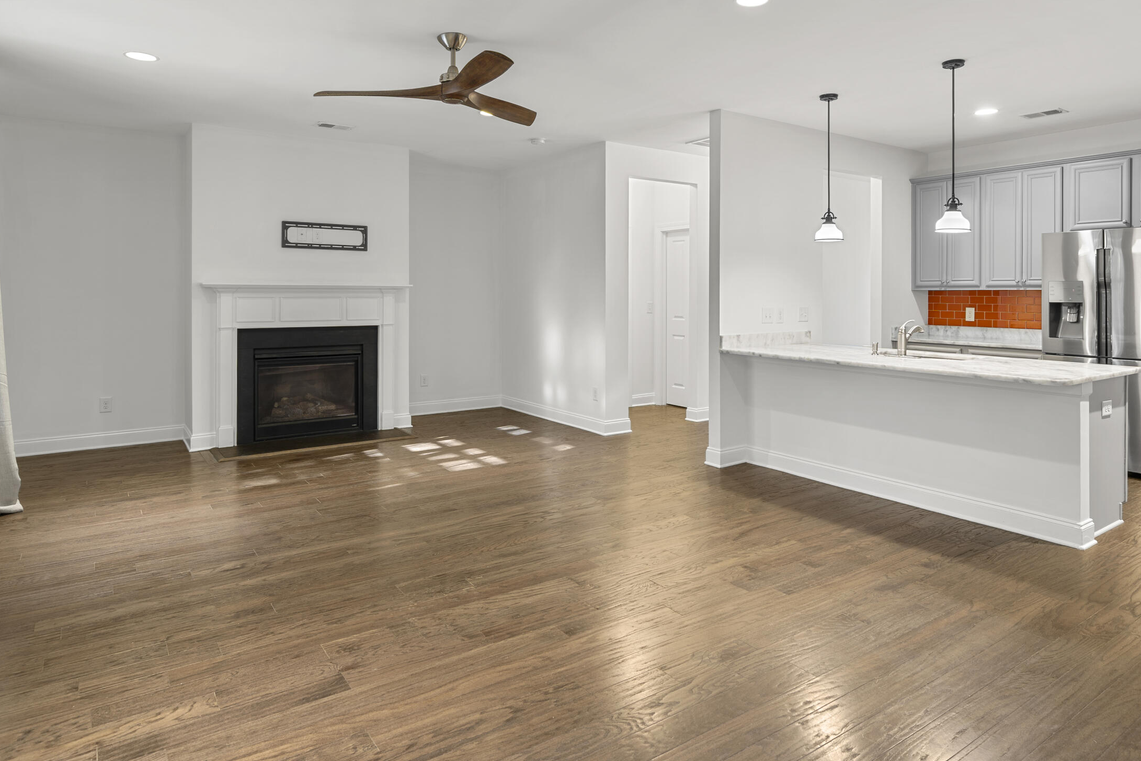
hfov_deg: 78.4
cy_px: 283
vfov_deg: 56.5
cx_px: 626
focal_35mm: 22
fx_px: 697
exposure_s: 3.2
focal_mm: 16
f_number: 7.1
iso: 100
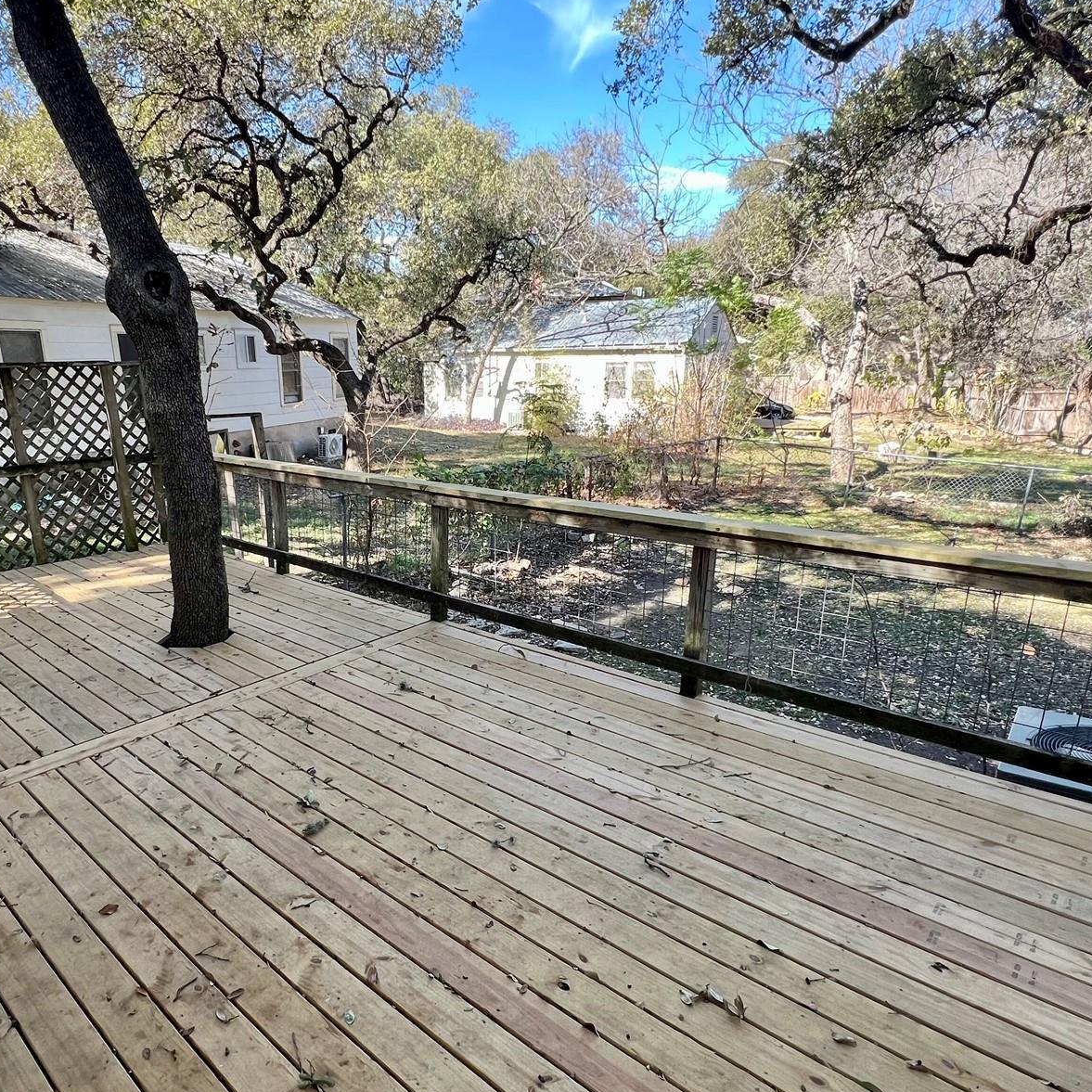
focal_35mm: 20
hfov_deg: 74.0
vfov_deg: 74.6
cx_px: 435
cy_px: 598
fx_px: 714
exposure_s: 1/132
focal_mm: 1.57
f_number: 1.8
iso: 32
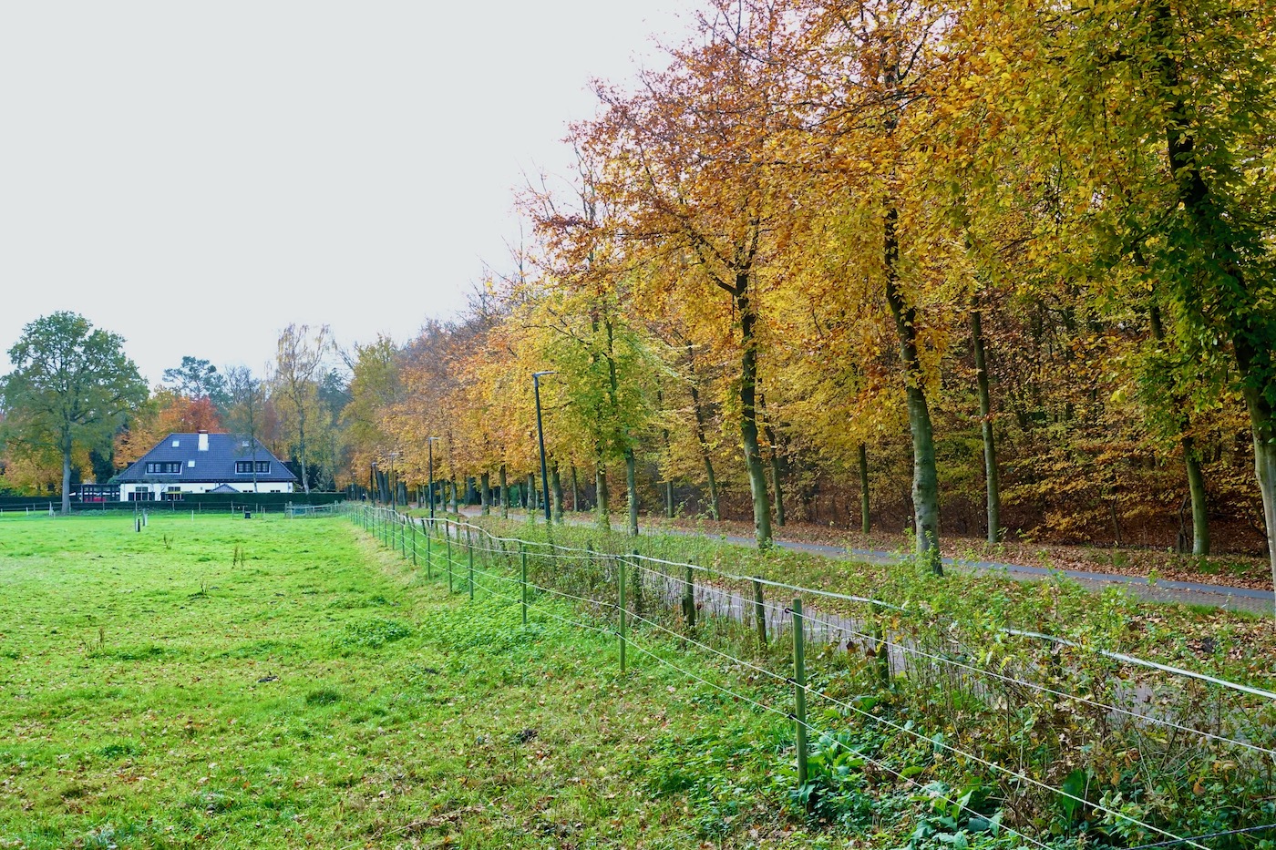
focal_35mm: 38
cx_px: 638
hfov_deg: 50.7
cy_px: 425
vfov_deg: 35.0
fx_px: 1347
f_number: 5.6
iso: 800
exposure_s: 1/160
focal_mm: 13.92
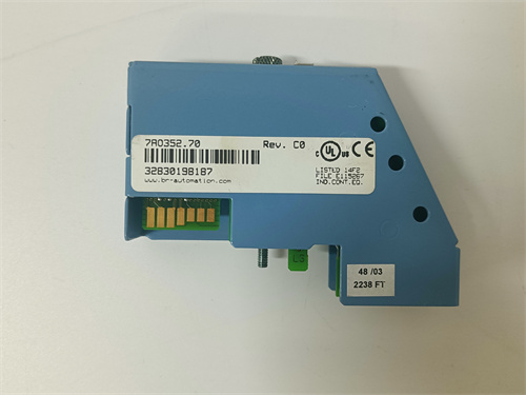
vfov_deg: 51.4
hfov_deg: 65.3
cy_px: 198
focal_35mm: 27
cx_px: 263
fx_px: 410
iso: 1710
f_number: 1.9
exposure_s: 1/100
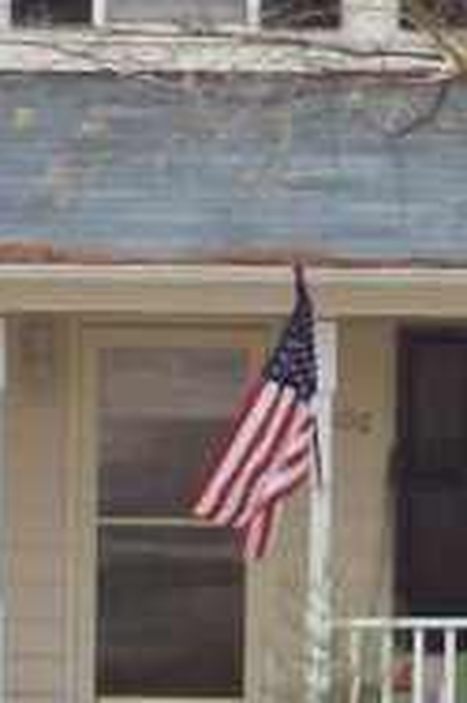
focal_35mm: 612
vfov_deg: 3.4
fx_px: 11930
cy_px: 108
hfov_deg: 2.2
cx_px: 829
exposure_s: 1/130
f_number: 4.8
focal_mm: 18
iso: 80
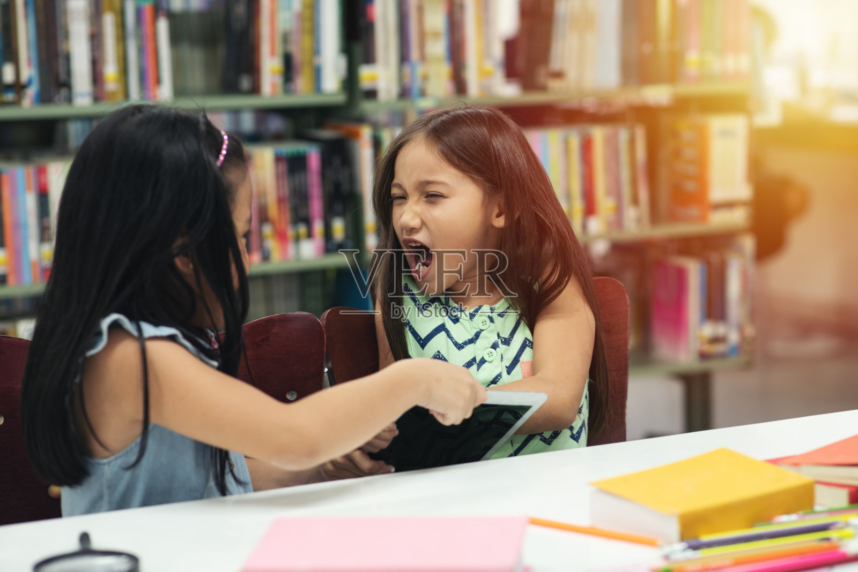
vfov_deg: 16.1
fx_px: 2026
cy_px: 286
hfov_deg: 23.9
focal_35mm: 85
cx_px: 429
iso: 500
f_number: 2.8
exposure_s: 1/160
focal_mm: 85
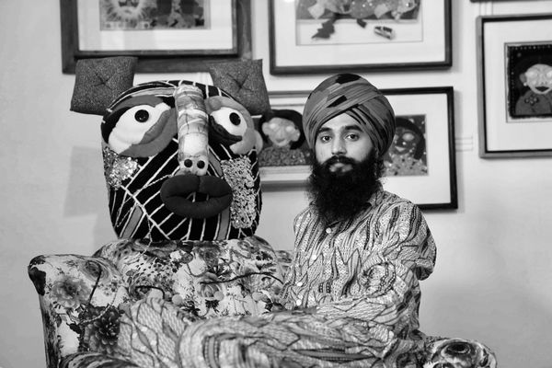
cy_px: 184
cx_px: 276
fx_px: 797
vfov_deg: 26.0
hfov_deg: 38.2
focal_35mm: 52
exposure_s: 1/80
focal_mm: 52
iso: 640
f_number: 2.8
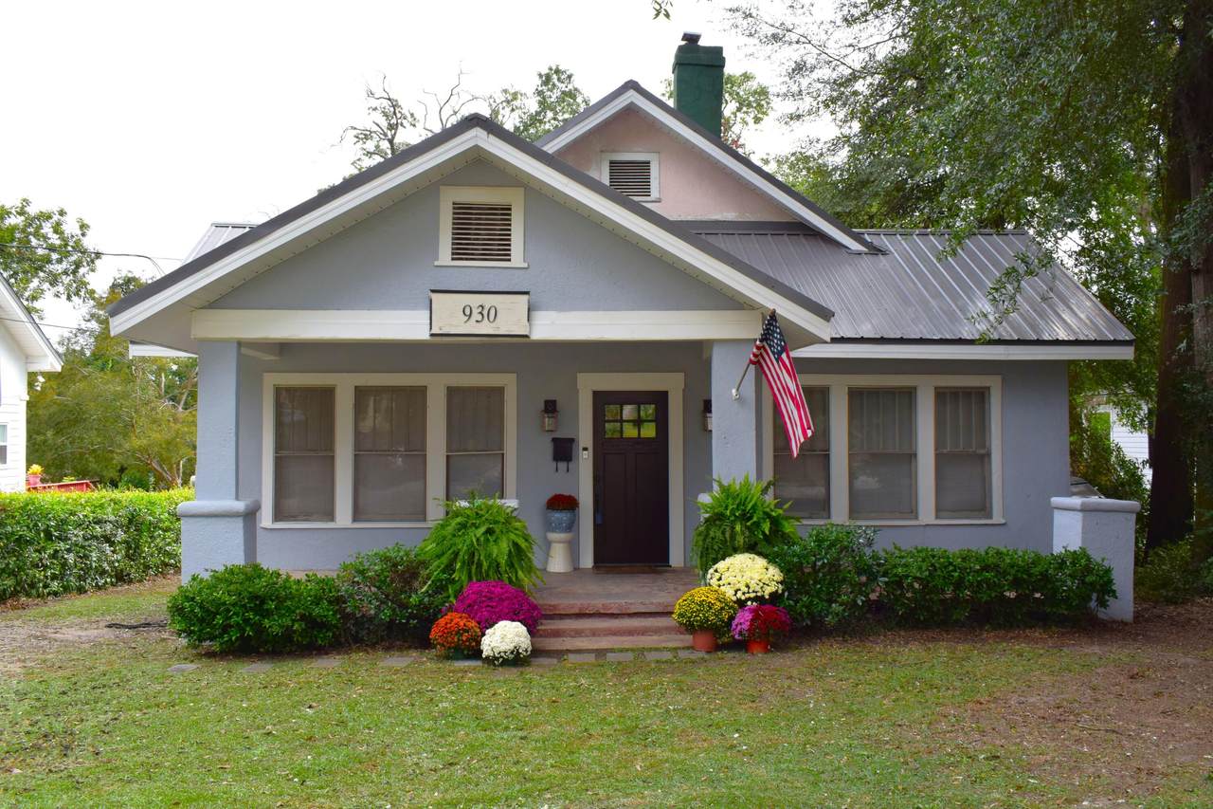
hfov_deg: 60.3
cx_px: 606
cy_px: 404
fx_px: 1044
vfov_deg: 42.3
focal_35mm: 31
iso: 400
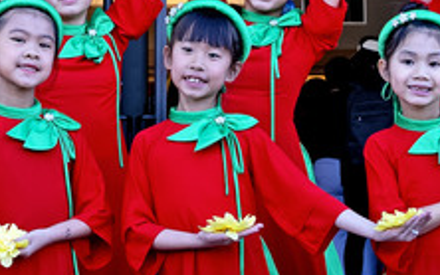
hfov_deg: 20.4
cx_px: 182
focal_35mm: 102
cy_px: 35
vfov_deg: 12.8
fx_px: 1224
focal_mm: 25
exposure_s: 1/160
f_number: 4
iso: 200
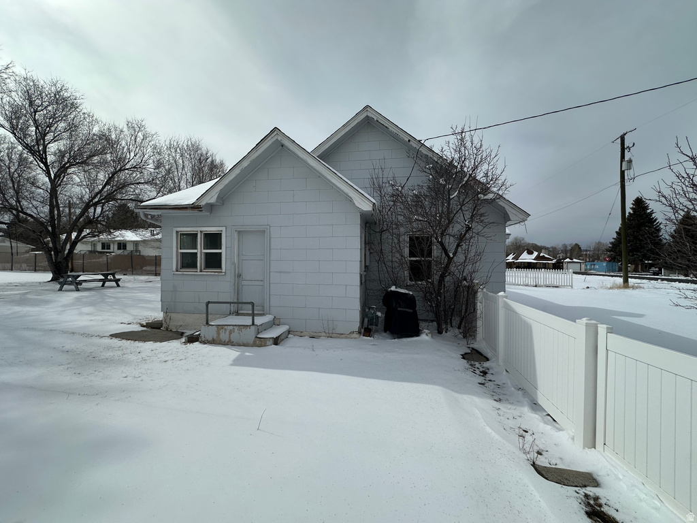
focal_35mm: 14
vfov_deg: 85.7
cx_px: 348
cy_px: 262
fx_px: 282
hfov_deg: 102.1
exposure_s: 1/4651
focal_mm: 2.22
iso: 50
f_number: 2.2
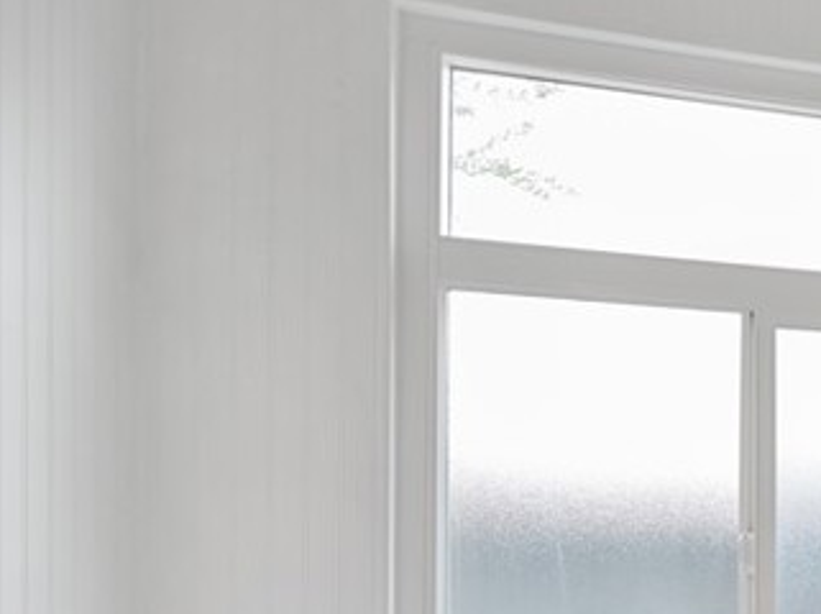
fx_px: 1019
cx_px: 1138
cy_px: 577
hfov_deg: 30.9
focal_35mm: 43
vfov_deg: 31.6
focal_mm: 14
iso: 100
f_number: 8
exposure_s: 1/8
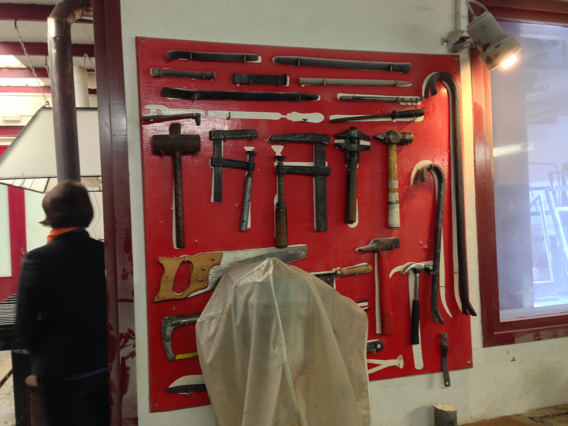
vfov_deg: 42.9
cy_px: 213
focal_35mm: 33
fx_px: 541
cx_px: 284
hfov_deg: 55.4
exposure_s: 1/20
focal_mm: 4.13
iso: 125
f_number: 2.4
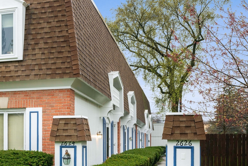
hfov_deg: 33.0
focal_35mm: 57
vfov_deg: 23.8
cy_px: 86
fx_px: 393
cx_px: 19
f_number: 8
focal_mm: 29
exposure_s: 1/50
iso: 320
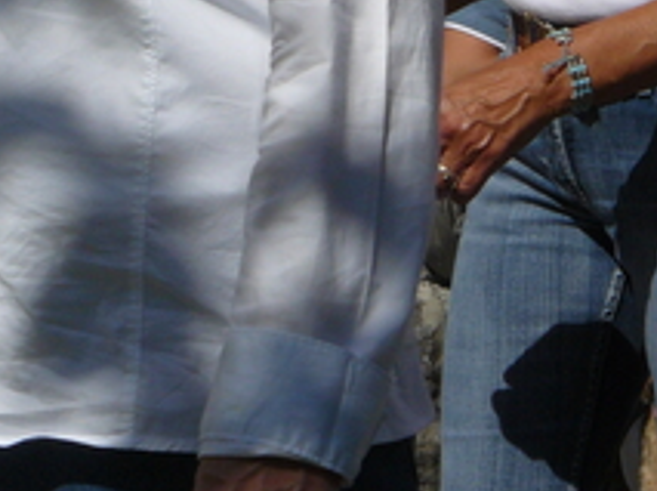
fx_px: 6954
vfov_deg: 4.0
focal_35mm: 367
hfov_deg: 5.4
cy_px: -198
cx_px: 697
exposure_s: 1/640
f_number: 8
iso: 100
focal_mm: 21.6
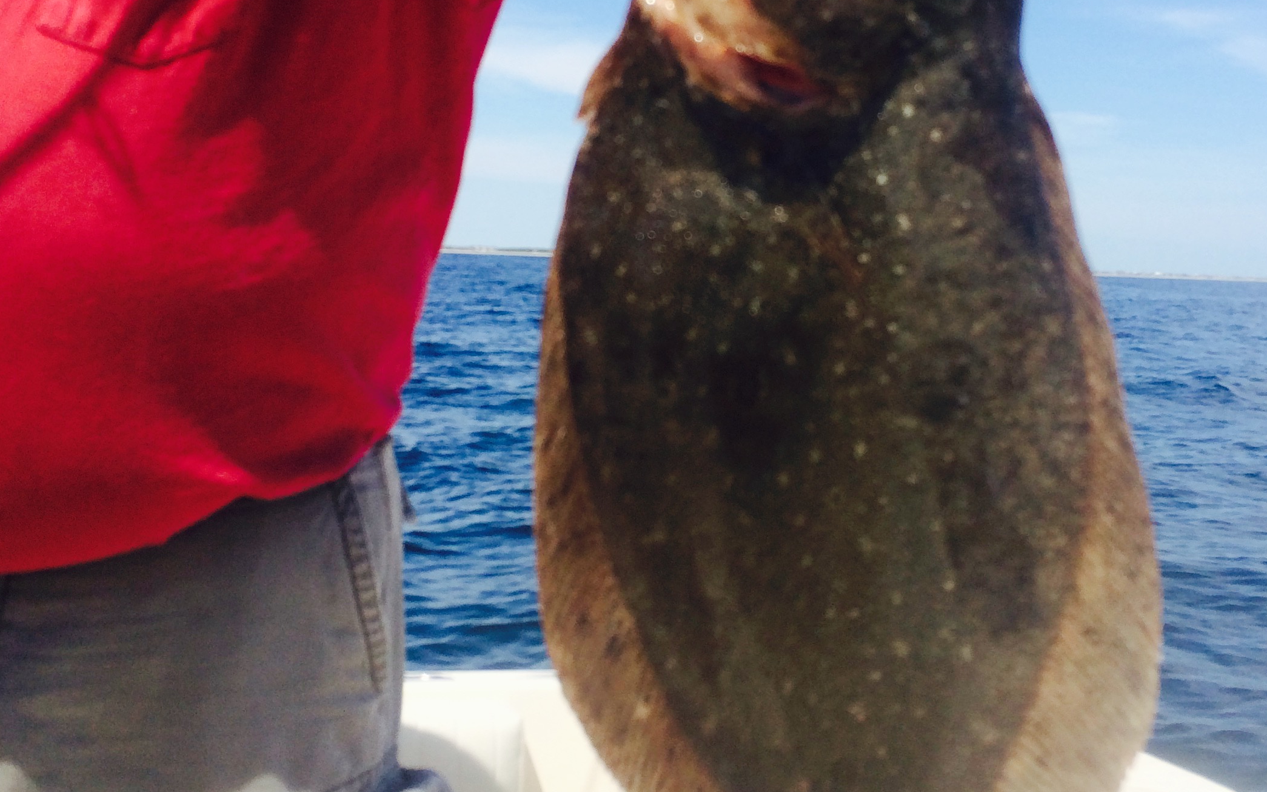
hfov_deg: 41.8
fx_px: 1657
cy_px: 224
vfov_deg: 26.6
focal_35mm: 48
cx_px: 698
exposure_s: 1/2160
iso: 32
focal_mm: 4.15
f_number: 2.2
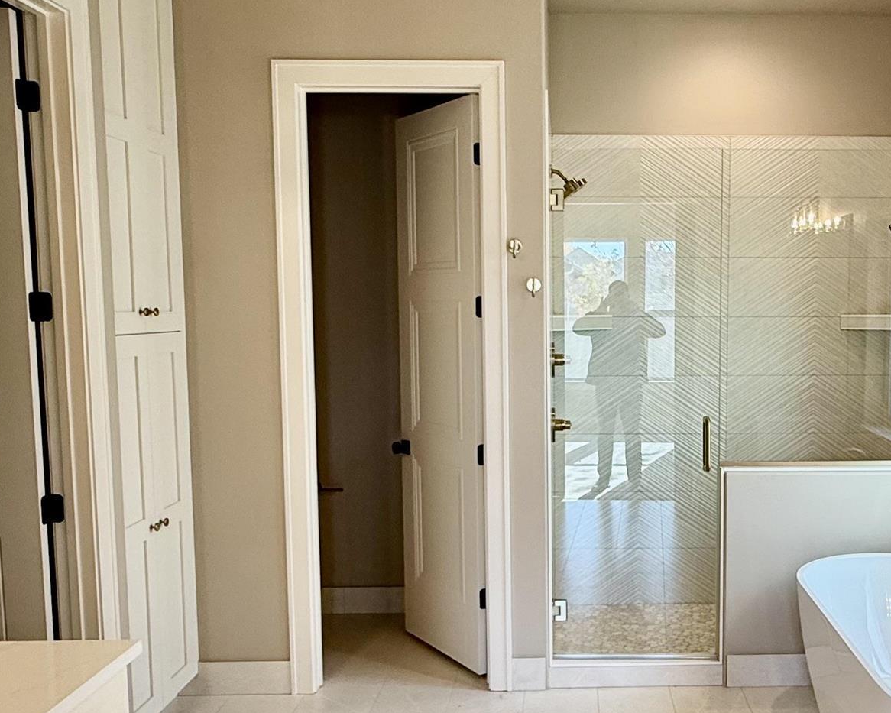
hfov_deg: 49.2
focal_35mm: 36
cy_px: 390
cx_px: 612
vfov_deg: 41.1
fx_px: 949
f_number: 2.2
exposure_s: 1/120
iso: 80
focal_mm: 2.22
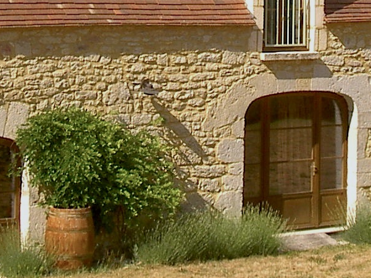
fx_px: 1425
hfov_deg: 14.8
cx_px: 191
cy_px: -90
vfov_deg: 10.9
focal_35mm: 133
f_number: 4.7
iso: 100
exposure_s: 1/625
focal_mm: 8
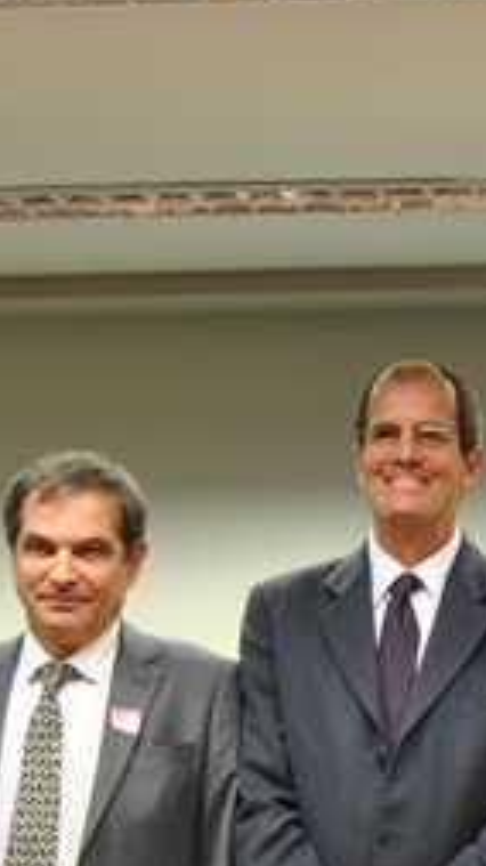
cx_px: 510
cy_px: 712
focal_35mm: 151
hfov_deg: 8.0
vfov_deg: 14.2
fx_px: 3465
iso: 320
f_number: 4.8
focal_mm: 38
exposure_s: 1/30
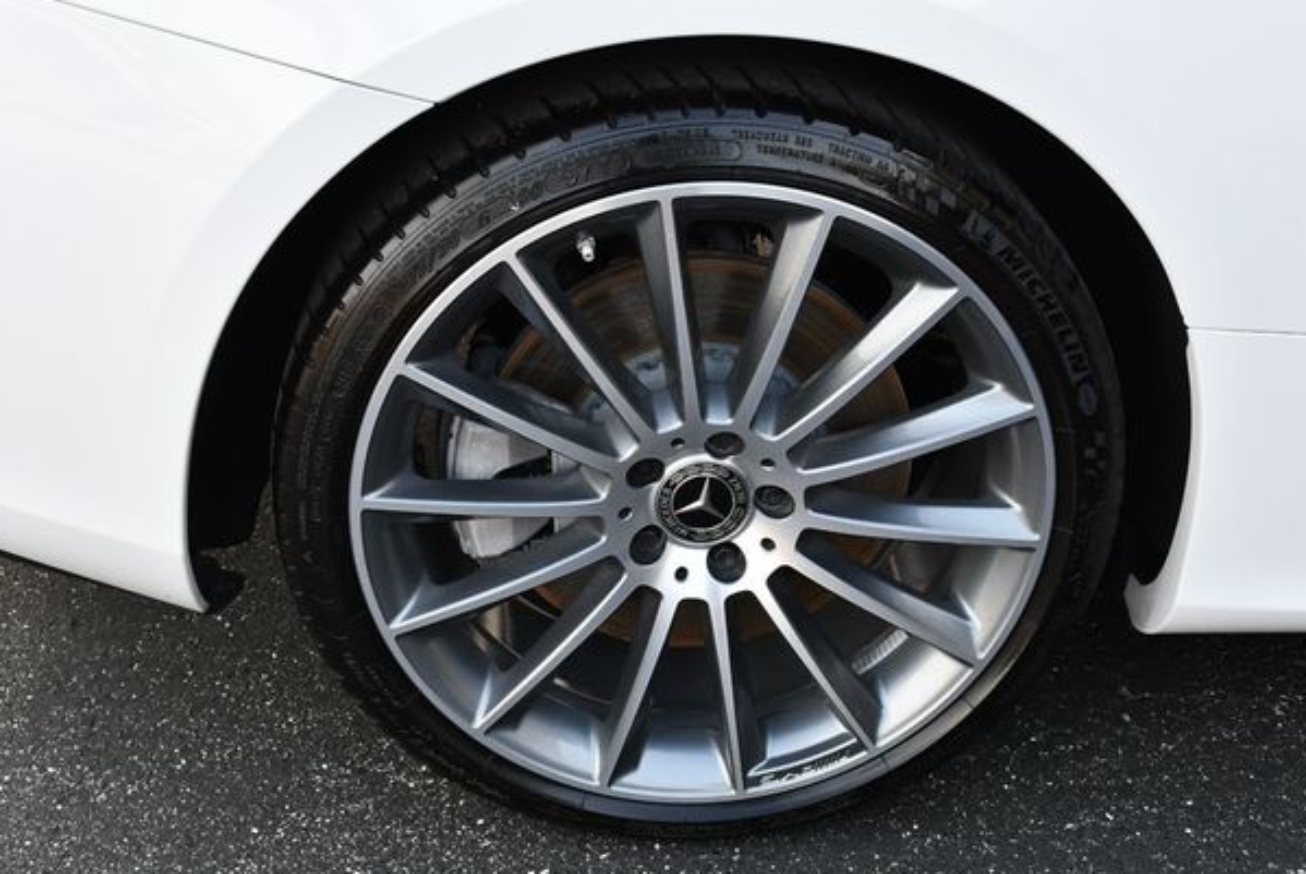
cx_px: 652
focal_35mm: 47
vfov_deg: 28.7
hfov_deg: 41.9
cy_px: 460
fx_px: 1707
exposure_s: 1/250
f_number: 5.6
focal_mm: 22
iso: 360
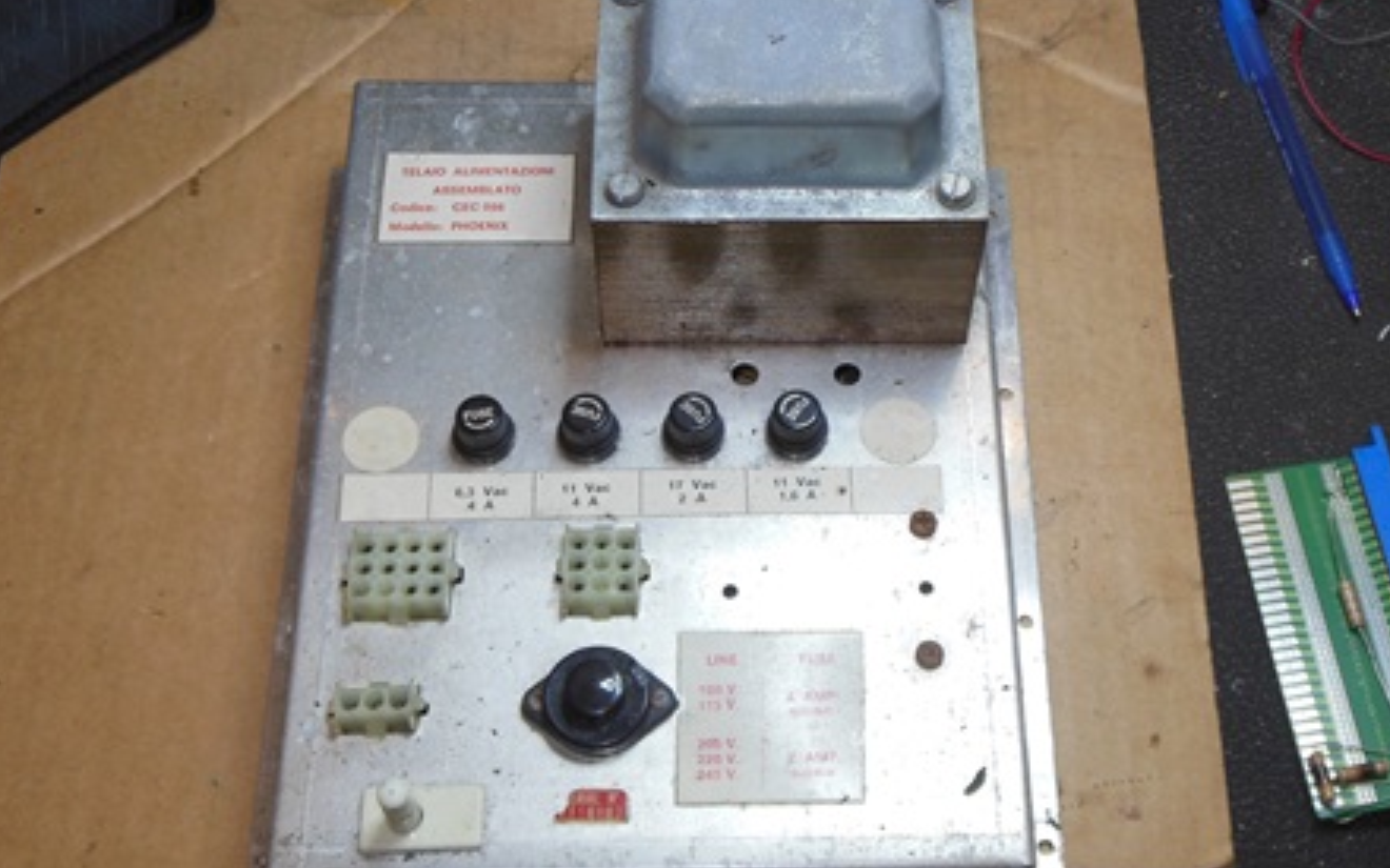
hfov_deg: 48.2
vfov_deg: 31.2
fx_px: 1553
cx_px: 689
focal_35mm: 41
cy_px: 445
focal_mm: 6.8
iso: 125
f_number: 3.6
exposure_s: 1/30
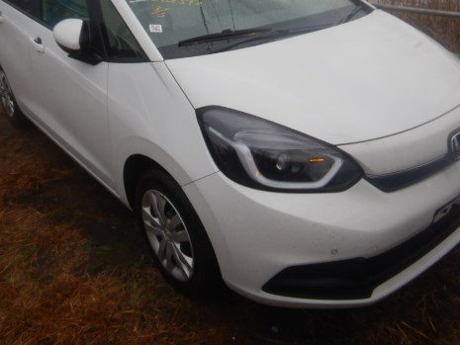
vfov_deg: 42.4
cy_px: 115
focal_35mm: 33
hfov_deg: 55.3
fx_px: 439
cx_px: 222
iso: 125
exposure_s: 1/50
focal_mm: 4.3
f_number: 2.8
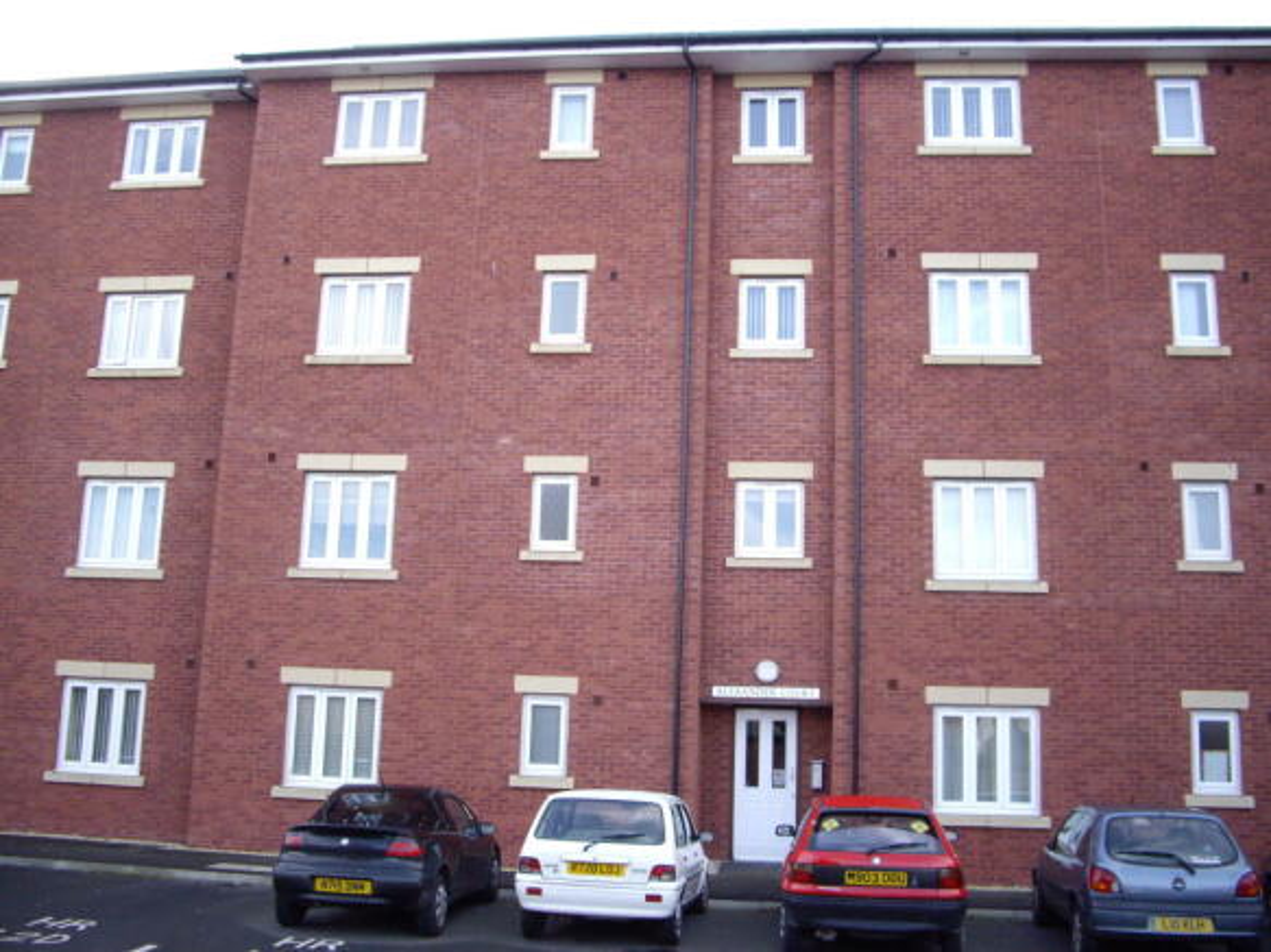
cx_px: 636
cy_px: 476
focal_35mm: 38
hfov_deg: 49.0
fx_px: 1395
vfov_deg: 37.7
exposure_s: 1/500
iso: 400
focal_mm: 7.9
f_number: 2.8
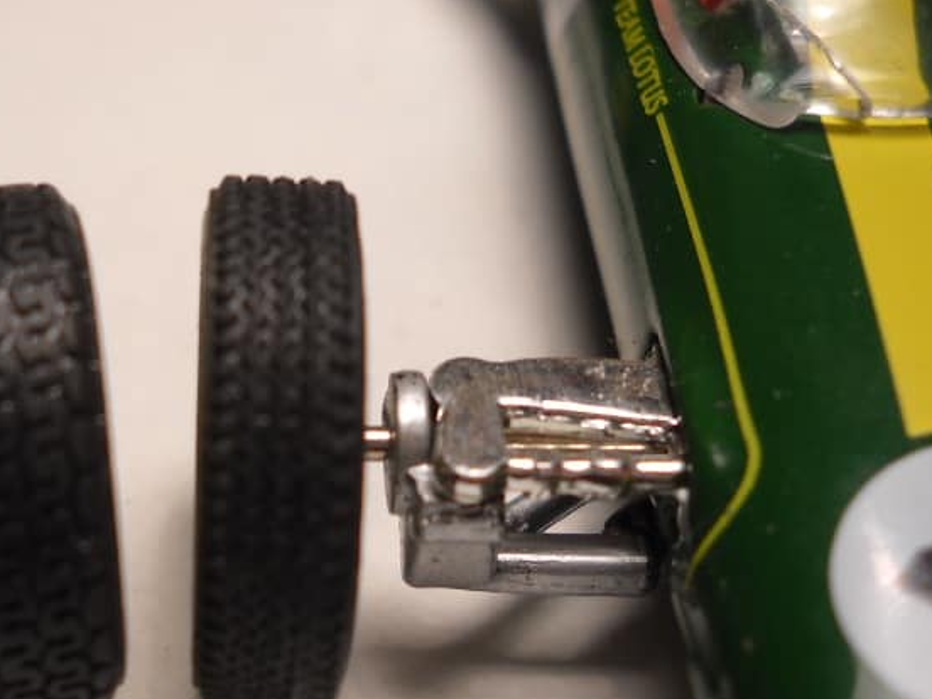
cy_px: 535
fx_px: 2046
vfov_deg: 19.2
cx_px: 172
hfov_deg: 25.2
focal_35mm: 76
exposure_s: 1/84
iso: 64
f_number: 3.1
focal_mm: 6.72
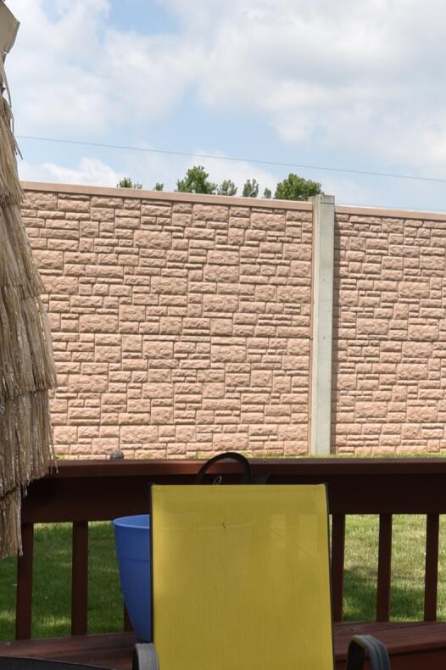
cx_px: 519
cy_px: 354
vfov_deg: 26.7
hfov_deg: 17.2
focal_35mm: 76
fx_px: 1413
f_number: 10
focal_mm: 20
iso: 100
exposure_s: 1/200
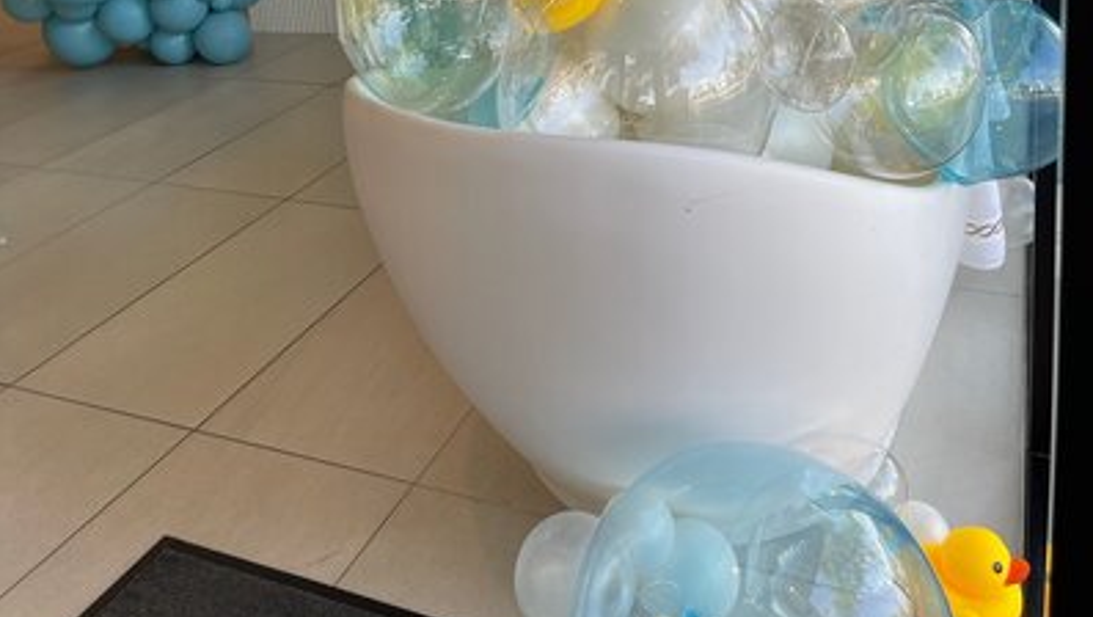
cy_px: -26
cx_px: 545
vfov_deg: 28.9
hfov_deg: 52.7
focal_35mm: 38
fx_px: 1102
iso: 32
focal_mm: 5.1
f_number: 1.6
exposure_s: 1/331
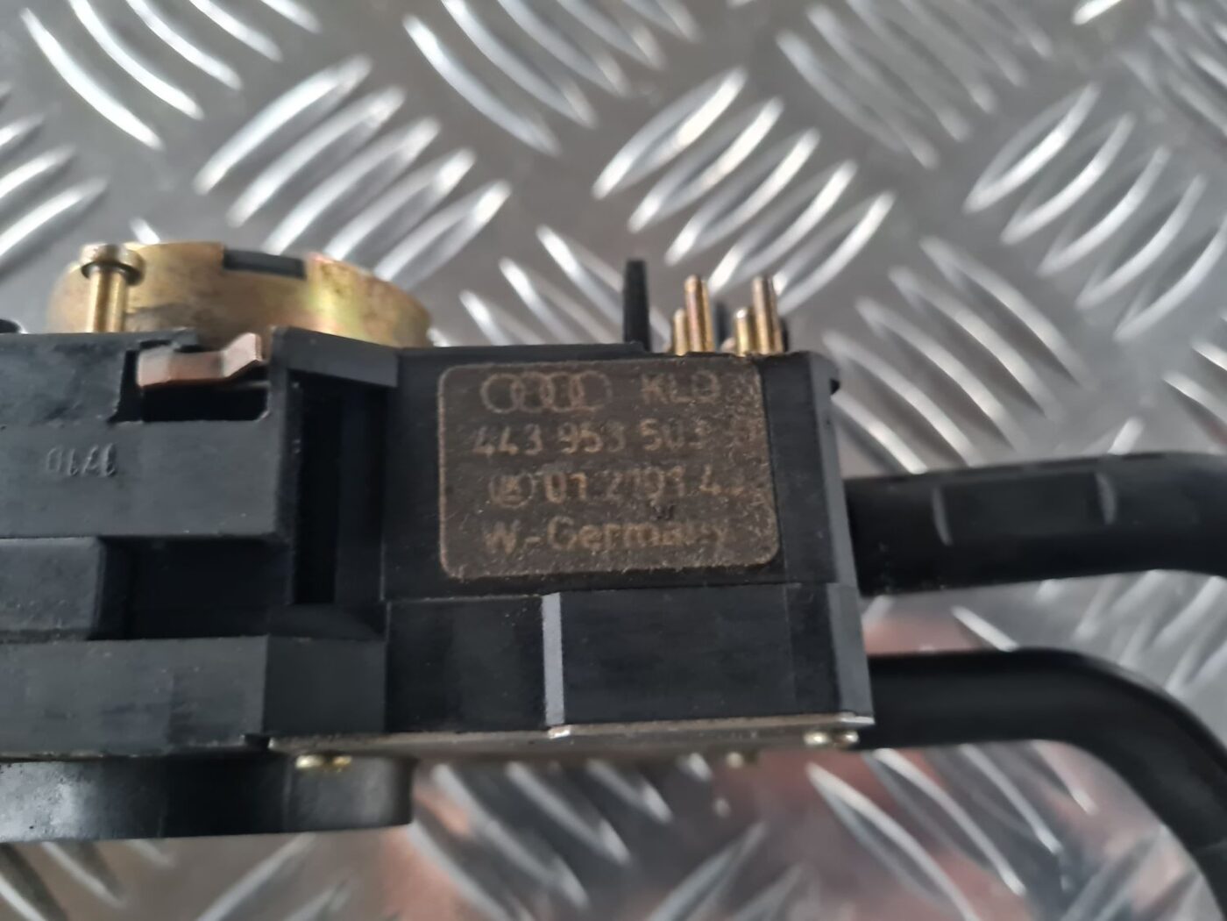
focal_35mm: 26
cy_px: 460
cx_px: 614
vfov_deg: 53.1
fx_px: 922
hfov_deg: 67.3
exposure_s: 1/25
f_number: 1.8
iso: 800
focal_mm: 5.4
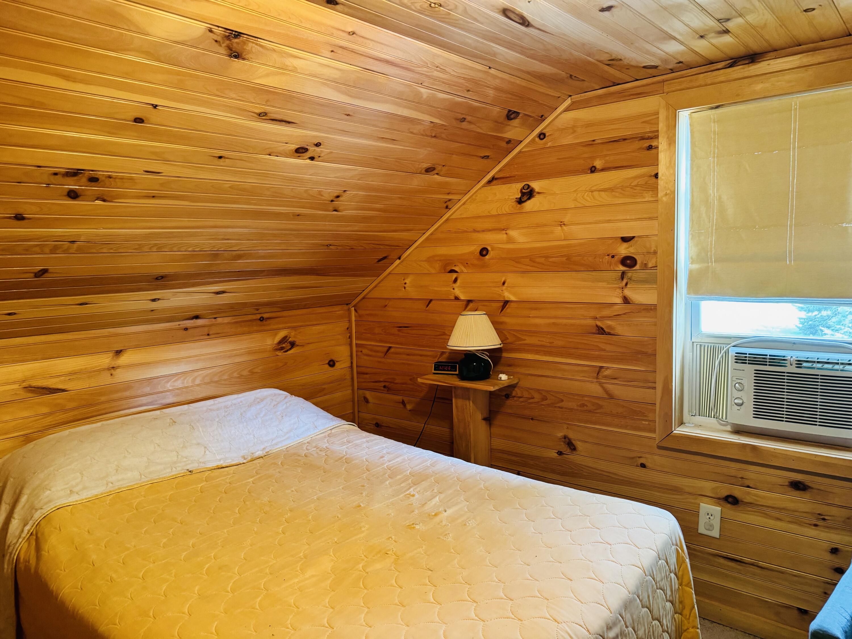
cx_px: 426
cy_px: 320
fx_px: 591
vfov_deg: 56.8
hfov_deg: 71.6
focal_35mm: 24
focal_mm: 6.76
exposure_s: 1/60
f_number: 1.78
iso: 500
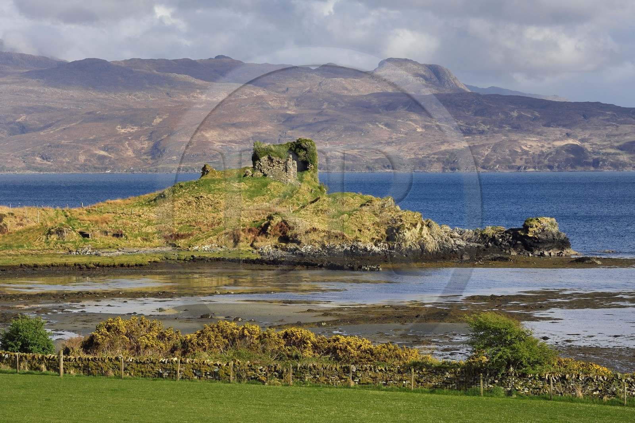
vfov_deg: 10.1
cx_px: 318
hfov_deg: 15.2
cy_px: 212
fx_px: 2379
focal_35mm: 135
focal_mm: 135
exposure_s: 1/250
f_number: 11
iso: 200
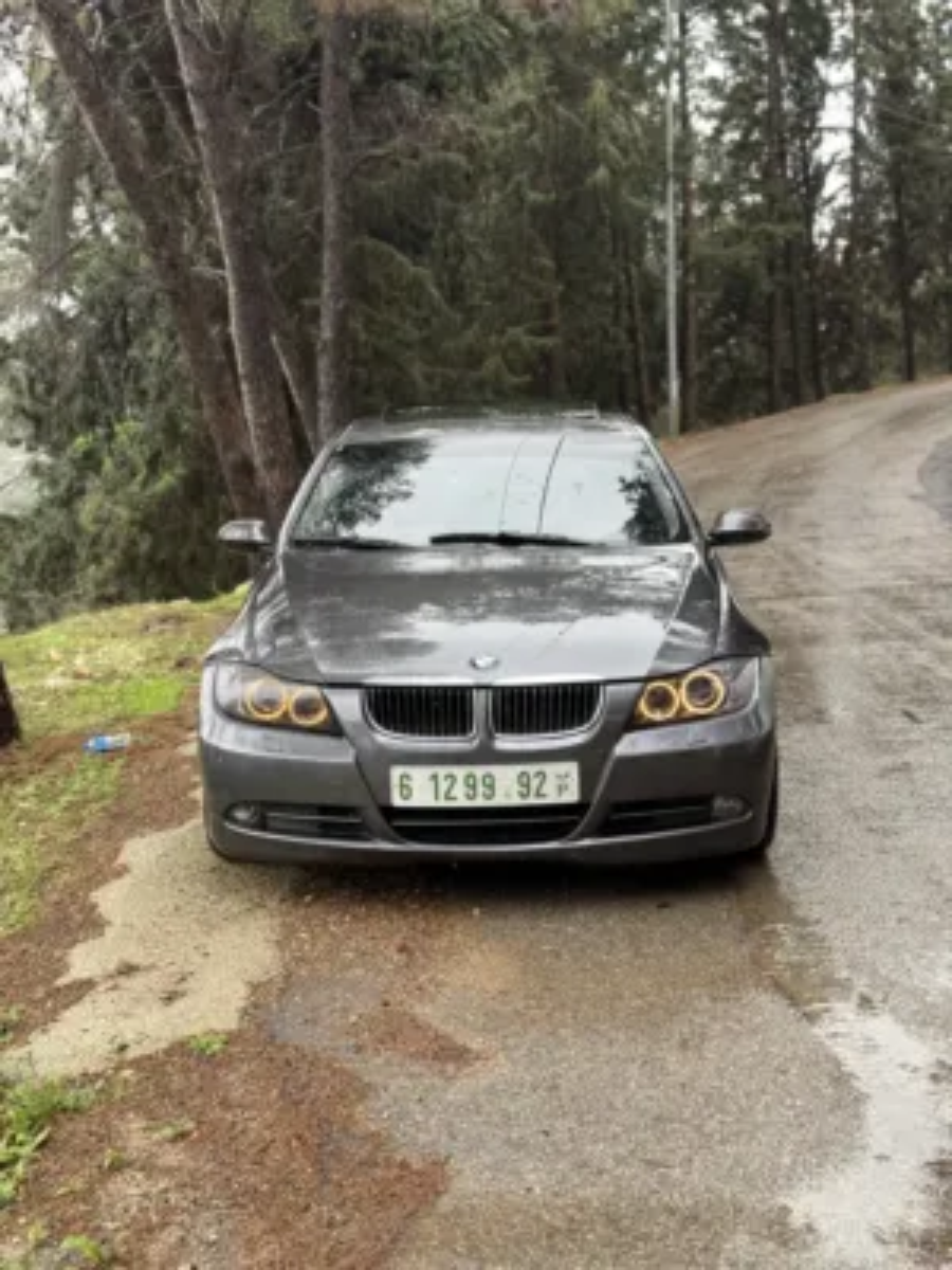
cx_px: 476
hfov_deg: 30.3
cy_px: 635
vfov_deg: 39.7
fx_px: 1760
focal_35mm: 48
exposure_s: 1/110
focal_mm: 6.76
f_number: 1.78
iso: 100
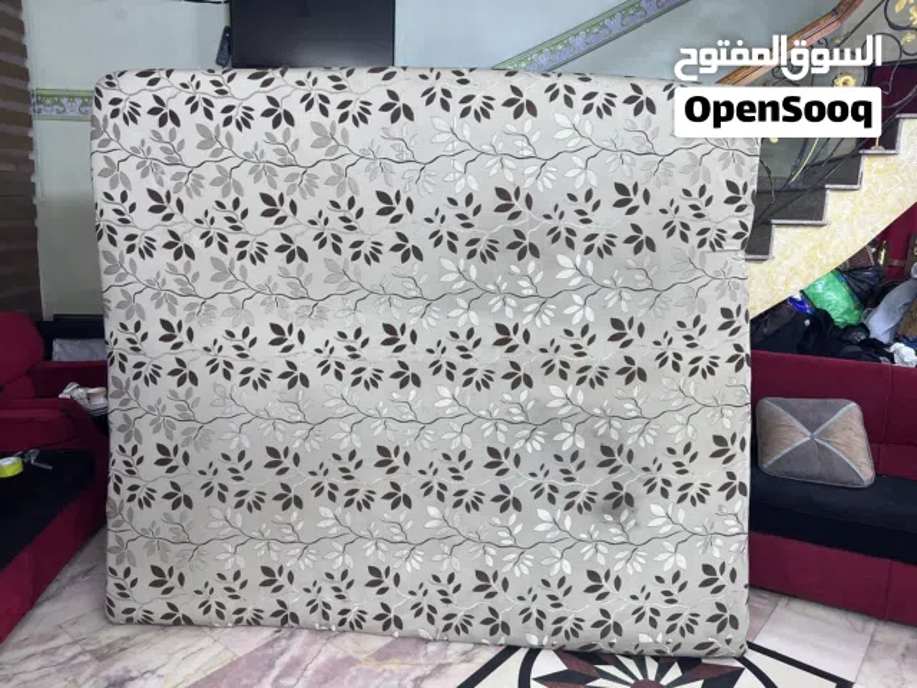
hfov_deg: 67.3
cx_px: 458
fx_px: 689
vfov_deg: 53.1
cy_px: 344
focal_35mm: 26
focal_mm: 5.7
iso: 125
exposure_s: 1/100
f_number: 1.5
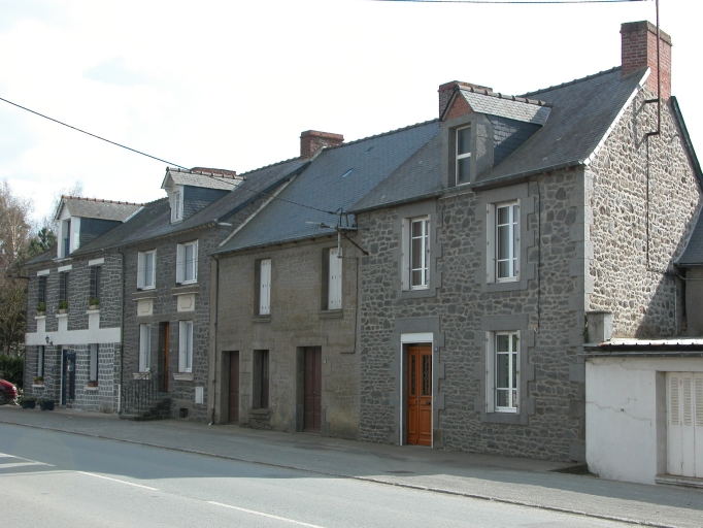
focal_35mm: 58
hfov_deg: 33.2
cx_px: 352
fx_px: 1178
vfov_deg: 25.2
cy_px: 264
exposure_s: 1/182
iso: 100
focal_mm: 14.7
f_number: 6.3
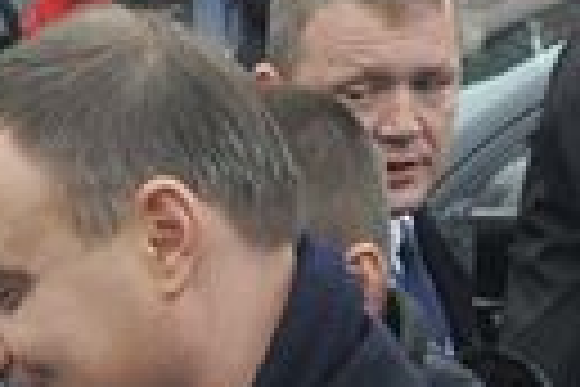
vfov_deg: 6.3
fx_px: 3339
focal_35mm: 207
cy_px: 988
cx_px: -567
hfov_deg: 9.3
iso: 800
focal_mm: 21
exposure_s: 1/250
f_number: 8
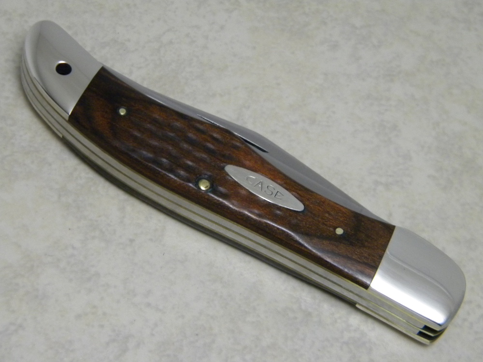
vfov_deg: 17.8
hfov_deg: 23.6
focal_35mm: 83
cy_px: 181
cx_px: 242
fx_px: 1158
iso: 400
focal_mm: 15.1
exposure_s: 1/24.5
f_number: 4.5
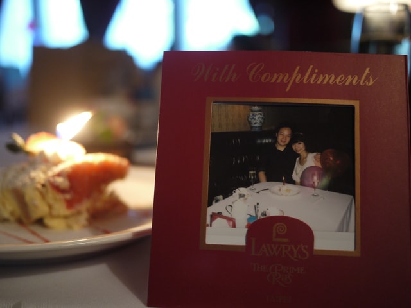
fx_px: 475
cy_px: 154
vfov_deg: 36.0
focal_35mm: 40
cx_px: 206
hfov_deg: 46.8
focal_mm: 20
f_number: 1.7
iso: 400
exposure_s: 1/40
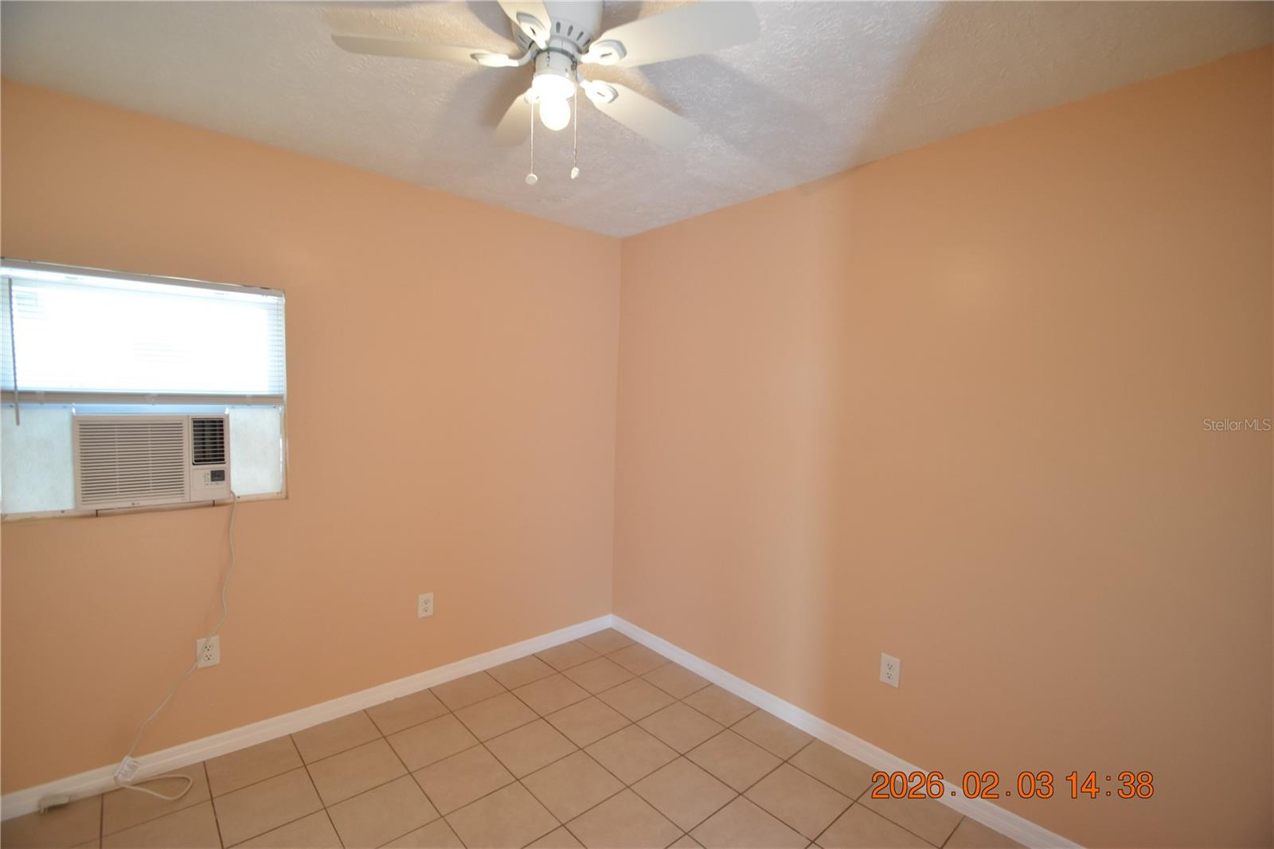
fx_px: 531
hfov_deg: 100.4
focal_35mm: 15
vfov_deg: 77.3
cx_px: 637
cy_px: 424
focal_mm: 10
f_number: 3.5
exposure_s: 1/45
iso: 800
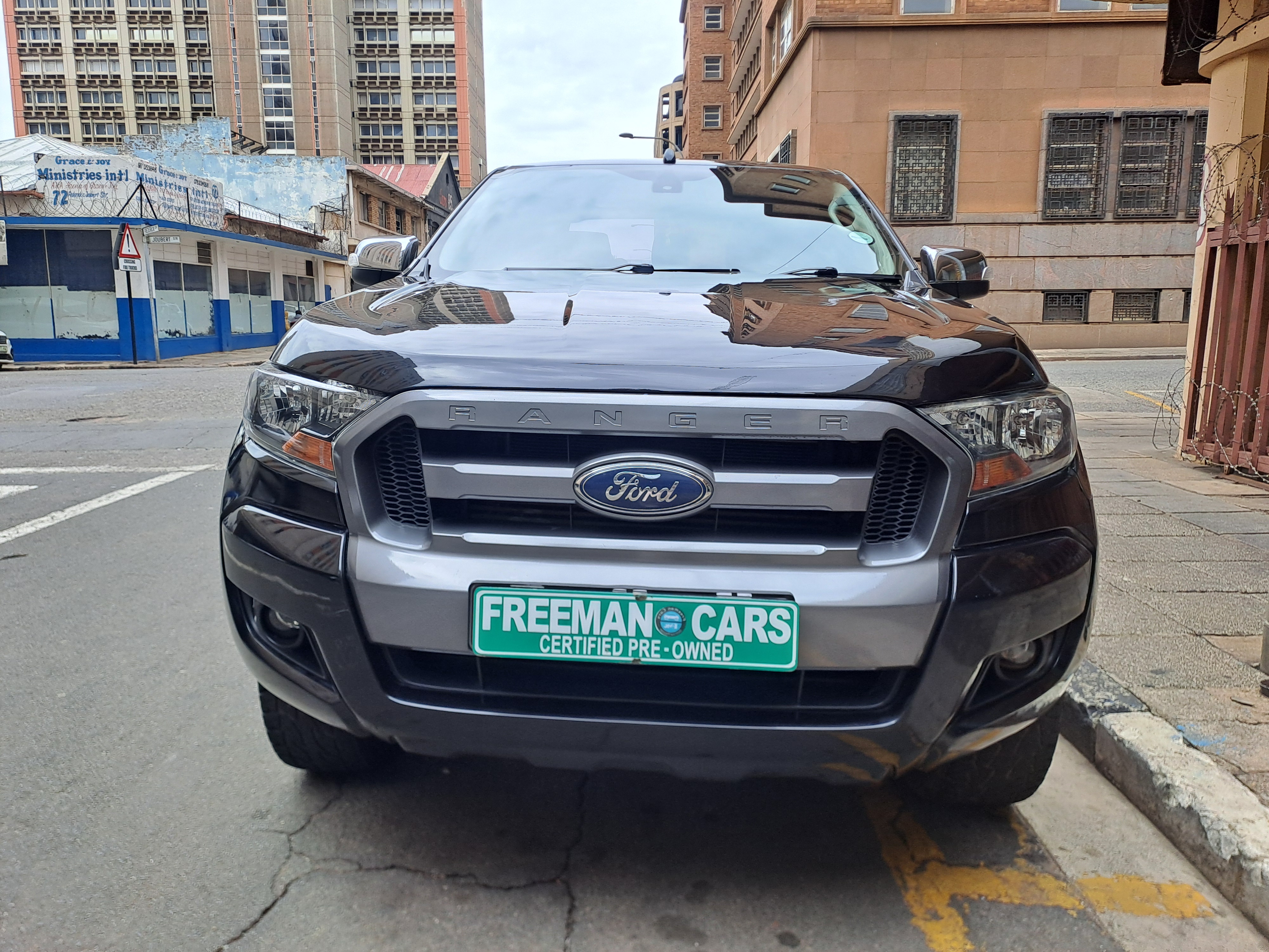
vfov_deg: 54.9
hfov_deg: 69.4
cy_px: 476
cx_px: 634
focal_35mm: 25
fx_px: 916
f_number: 1.8
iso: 32
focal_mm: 4.65
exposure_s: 1/675
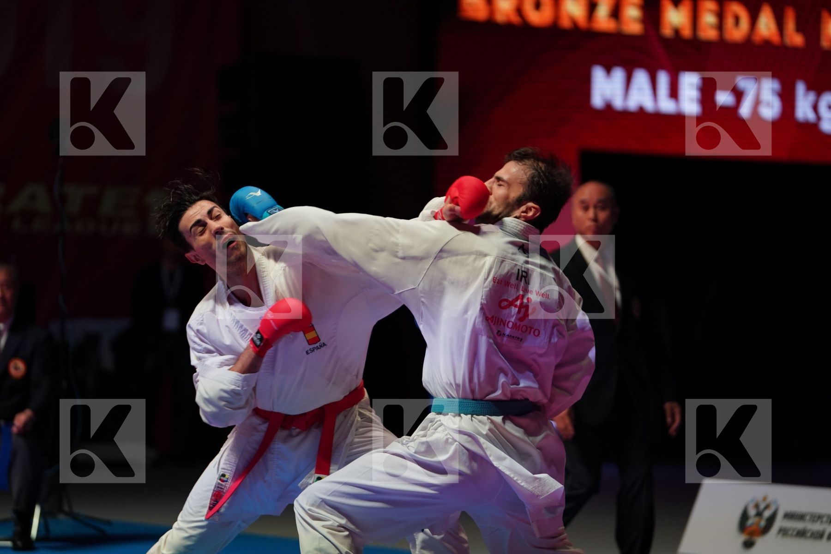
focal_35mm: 142
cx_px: 416
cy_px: 277
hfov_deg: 14.4
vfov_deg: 9.7
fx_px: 3278
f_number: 2.8
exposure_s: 1/1000
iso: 1250
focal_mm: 142
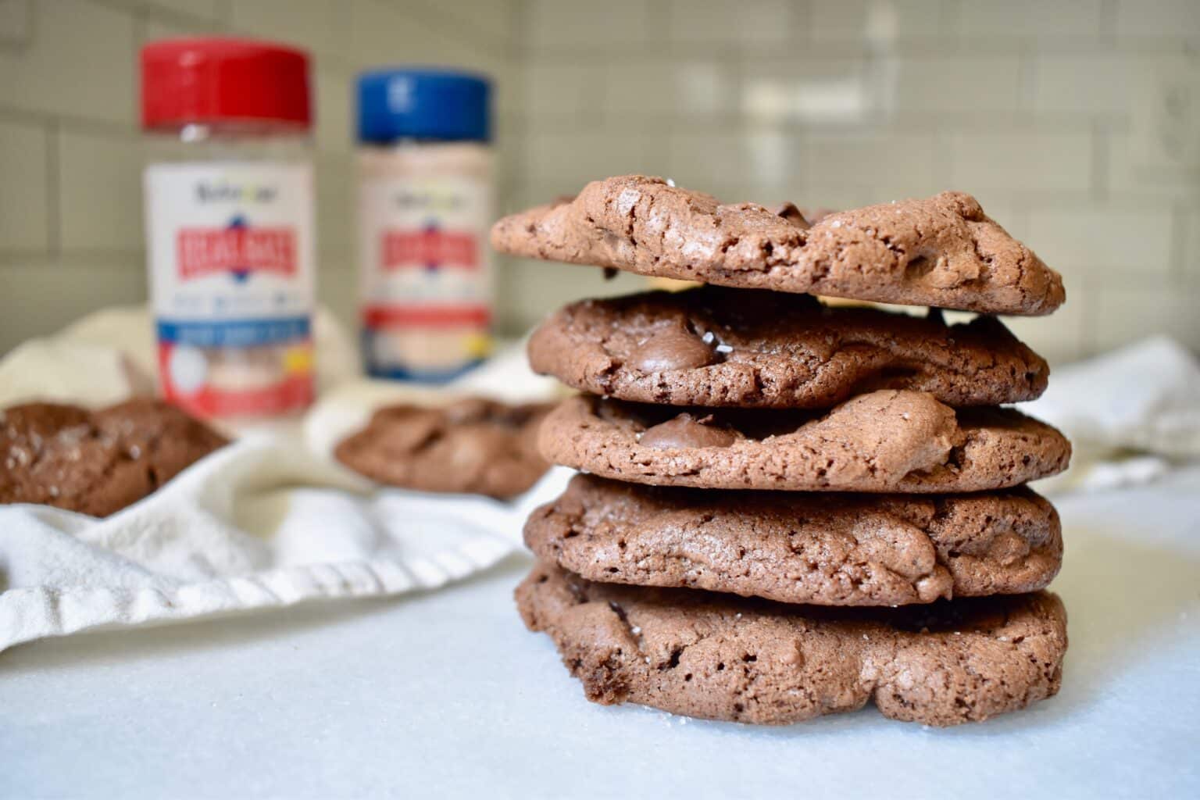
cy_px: 400
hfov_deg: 57.2
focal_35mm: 33
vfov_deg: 40.0
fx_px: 1100
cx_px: 600
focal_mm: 22
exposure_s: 1/15
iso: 640
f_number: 3.8
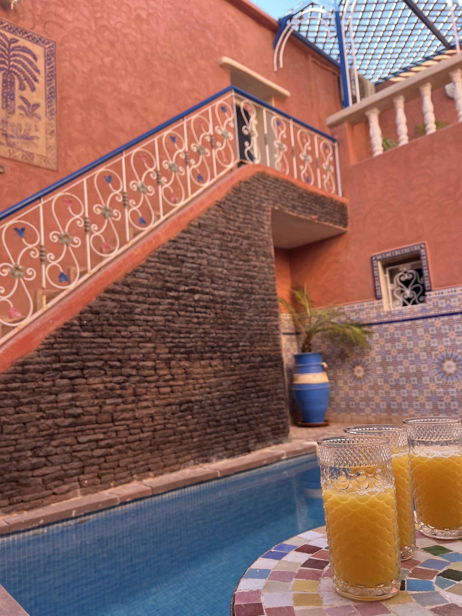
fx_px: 463
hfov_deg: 53.1
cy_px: 308
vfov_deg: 67.3
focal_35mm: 26
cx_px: 231
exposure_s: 1/154
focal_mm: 5.1
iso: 40
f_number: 1.6
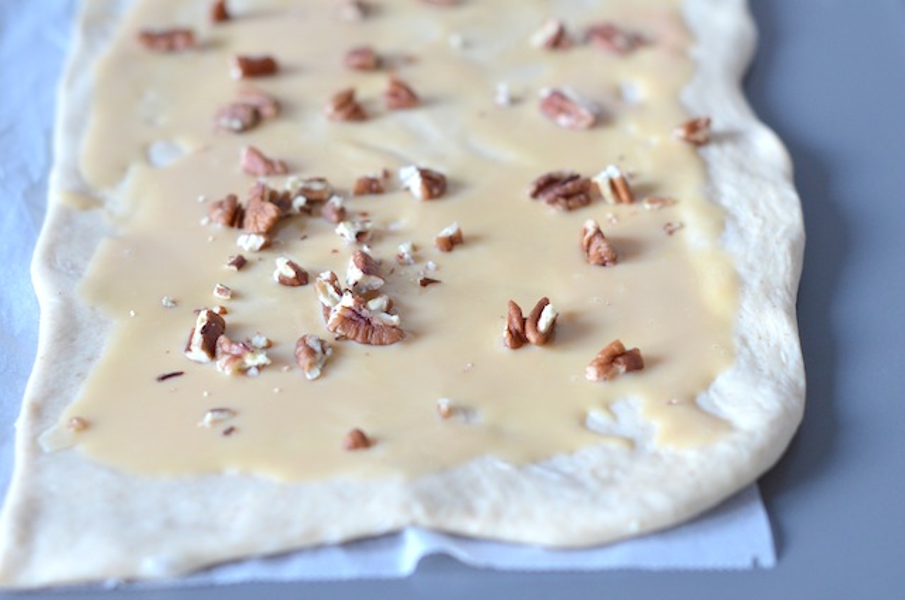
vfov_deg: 18.1
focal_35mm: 75
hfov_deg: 27.0
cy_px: 300
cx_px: 452
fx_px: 1882
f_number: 2.8
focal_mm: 50
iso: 1000
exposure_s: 1/80
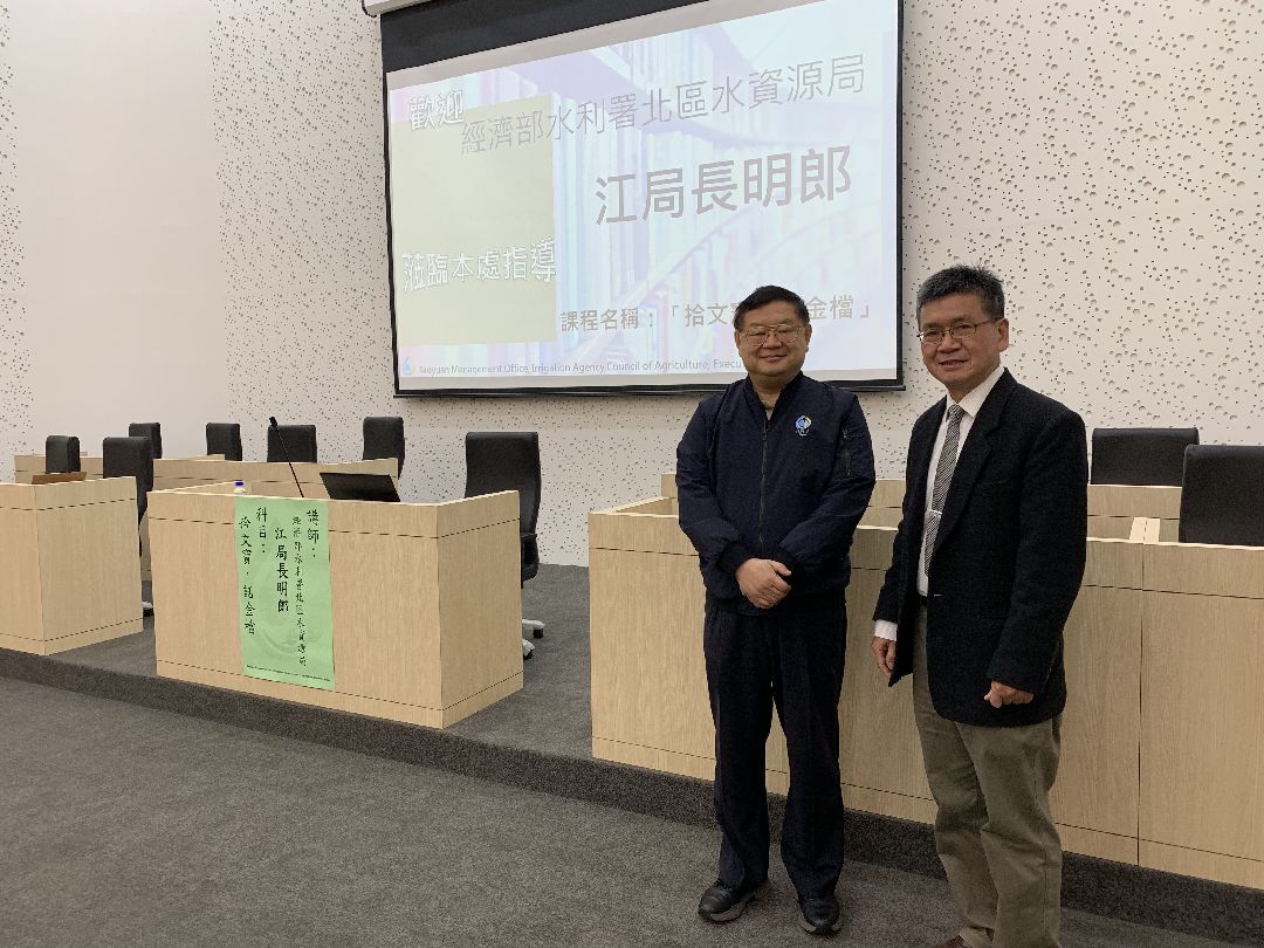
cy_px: 474
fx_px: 949
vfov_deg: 53.1
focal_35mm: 26
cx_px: 632
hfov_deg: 67.3
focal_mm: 4.25
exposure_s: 1/121
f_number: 1.8
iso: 80
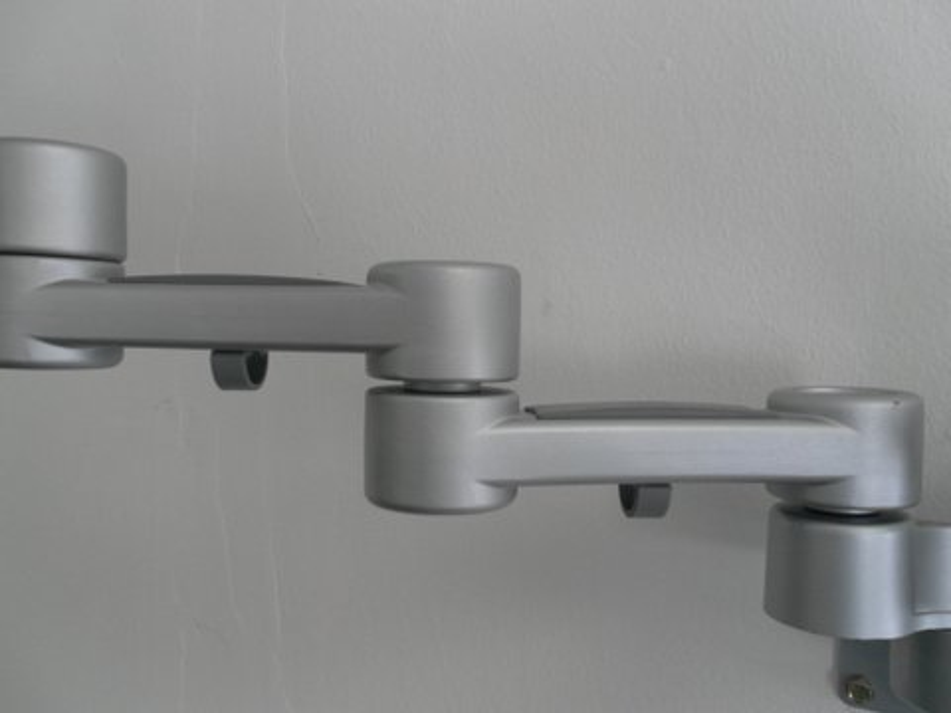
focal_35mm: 33
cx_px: 476
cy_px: 356
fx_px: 907
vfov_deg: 42.9
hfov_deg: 55.4
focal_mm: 5.8
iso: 200
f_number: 3.5
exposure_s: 1/50
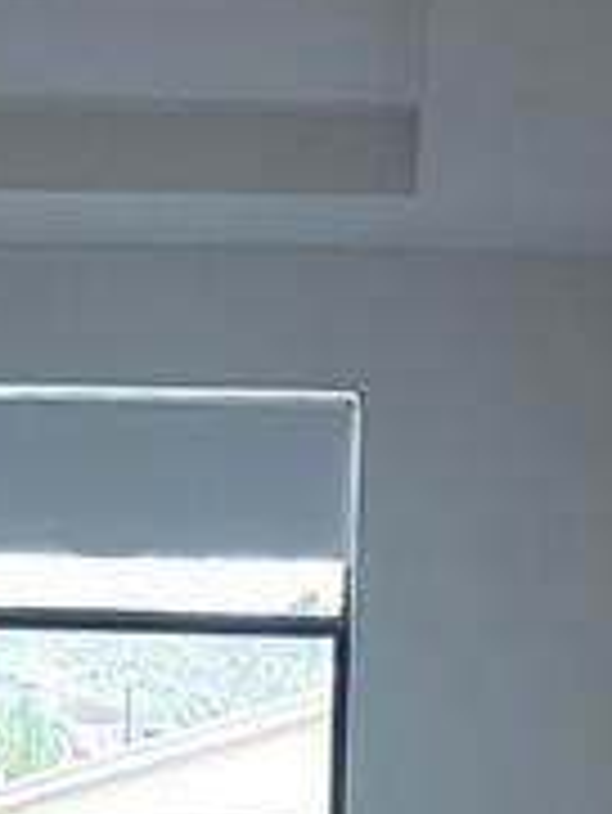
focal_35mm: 86
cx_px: 234
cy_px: 801
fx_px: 2025
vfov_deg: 22.0
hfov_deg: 17.2
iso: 125
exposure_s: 1/60
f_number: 2.2
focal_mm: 1.74
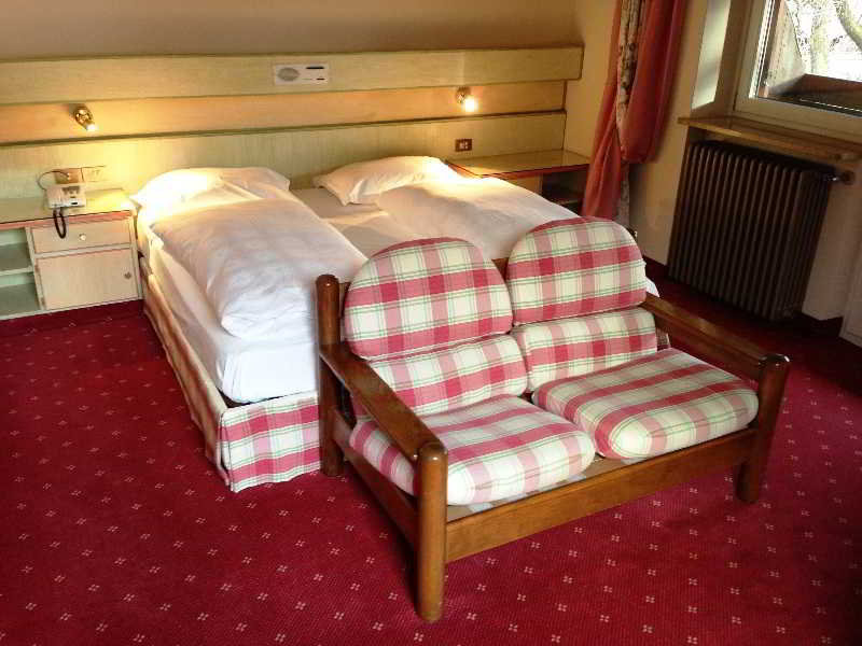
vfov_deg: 42.9
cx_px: 431
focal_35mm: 33
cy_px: 323
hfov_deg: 55.4
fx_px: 822
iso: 160
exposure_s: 1/20
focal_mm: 4.13
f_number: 2.4
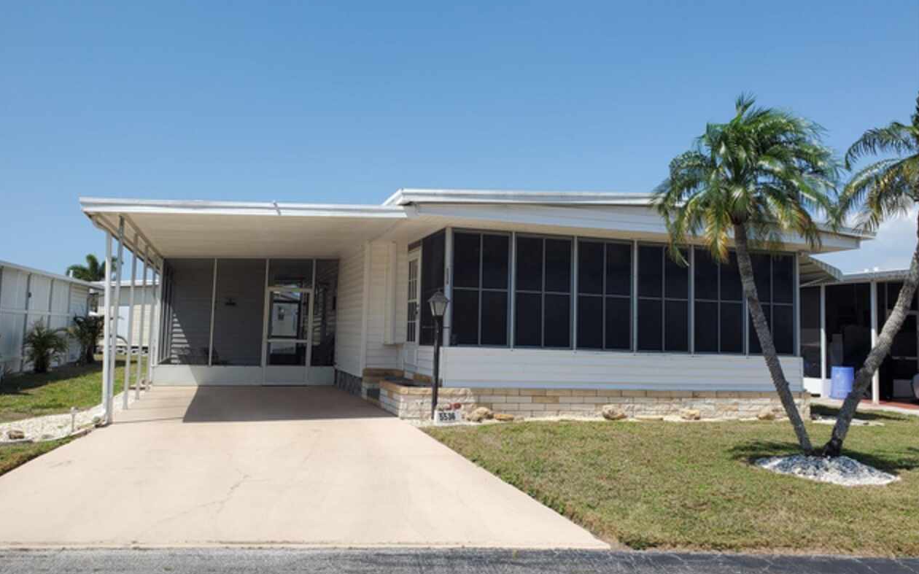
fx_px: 701
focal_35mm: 28
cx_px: 454
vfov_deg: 44.5
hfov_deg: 66.5
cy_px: 274
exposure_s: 1/1785
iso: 50
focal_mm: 4.3
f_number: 2.4
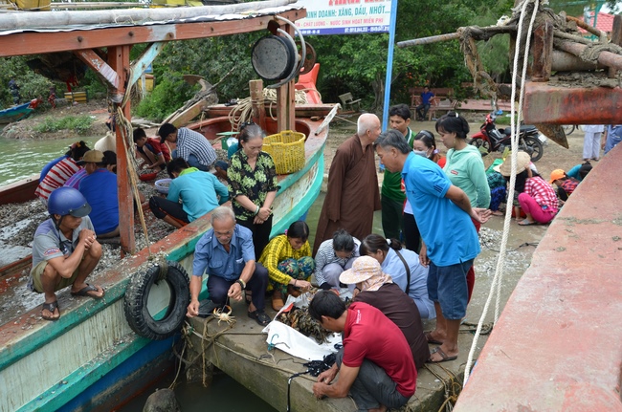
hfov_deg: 59.6
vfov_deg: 41.6
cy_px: 206
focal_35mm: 32
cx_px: 311
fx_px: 543
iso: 250
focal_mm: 21
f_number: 6.3
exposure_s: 1/160
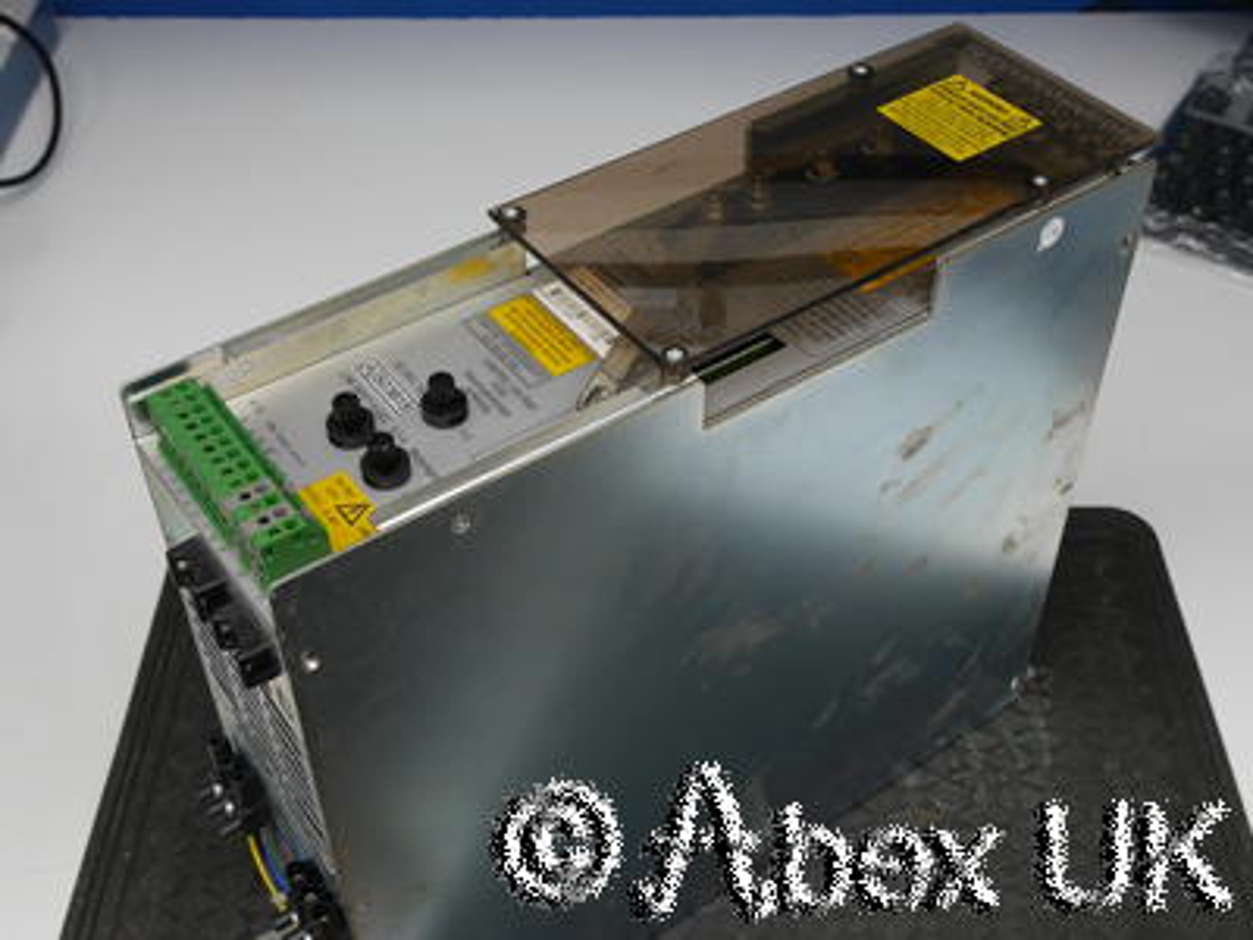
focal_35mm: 42
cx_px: 626
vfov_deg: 34.3
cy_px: 470
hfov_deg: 44.8
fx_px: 1520
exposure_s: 1/30
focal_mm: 21
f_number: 7.1
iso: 400
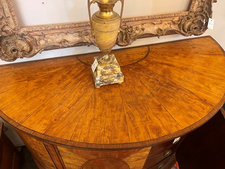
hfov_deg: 69.4
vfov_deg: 54.9
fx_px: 162
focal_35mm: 25
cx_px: 112
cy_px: 84
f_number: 1.6
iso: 400
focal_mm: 5.1
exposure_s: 1/50
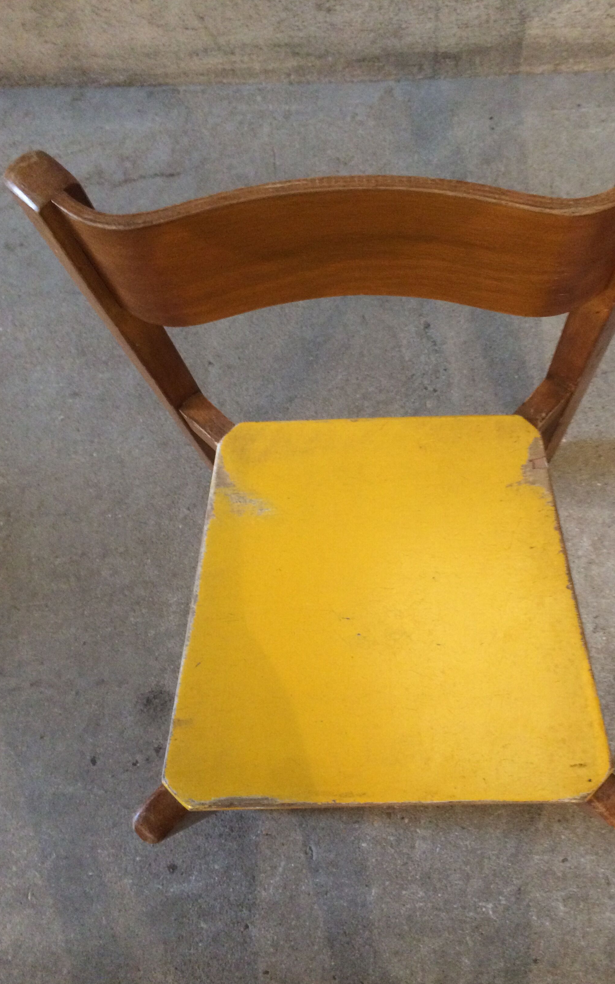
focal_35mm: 31
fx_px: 831
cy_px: 495
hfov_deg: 40.4
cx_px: 365
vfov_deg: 61.2
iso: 320
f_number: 2.2
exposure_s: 1/17
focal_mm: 4.15
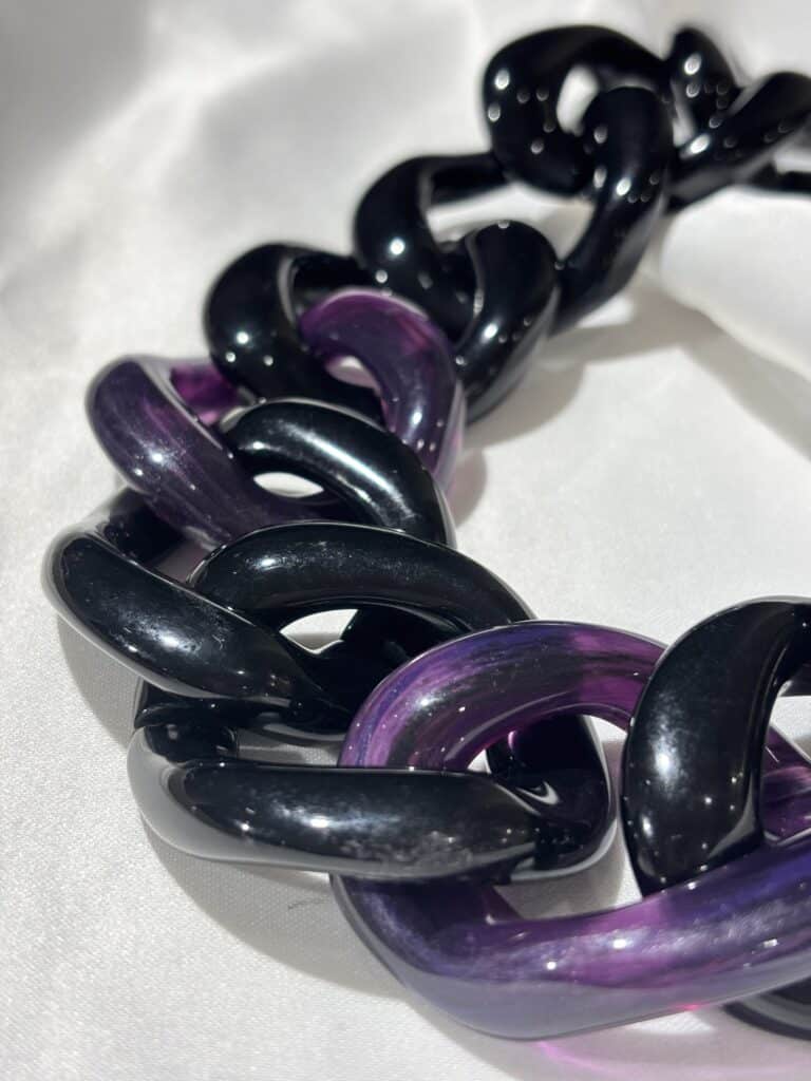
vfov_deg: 36.8
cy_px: 540
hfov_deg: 28.0
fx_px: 1624
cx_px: 406
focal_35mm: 52
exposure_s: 1/100
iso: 32
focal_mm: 5.96
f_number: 1.6
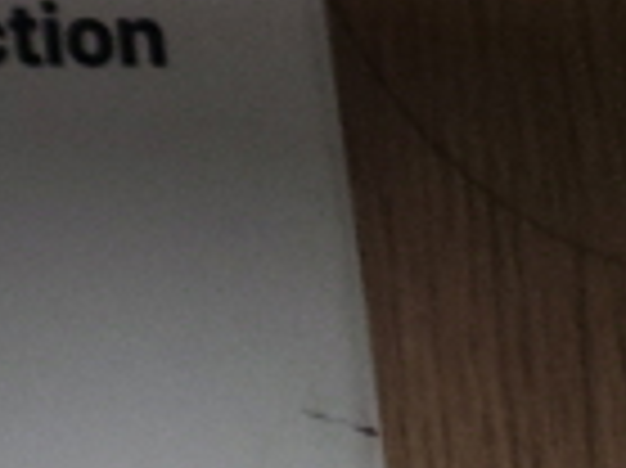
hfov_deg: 8.7
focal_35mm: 166
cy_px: -652
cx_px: -1531
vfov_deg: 8.2
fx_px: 2999
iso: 40
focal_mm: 5.4
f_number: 1.8
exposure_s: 1/50
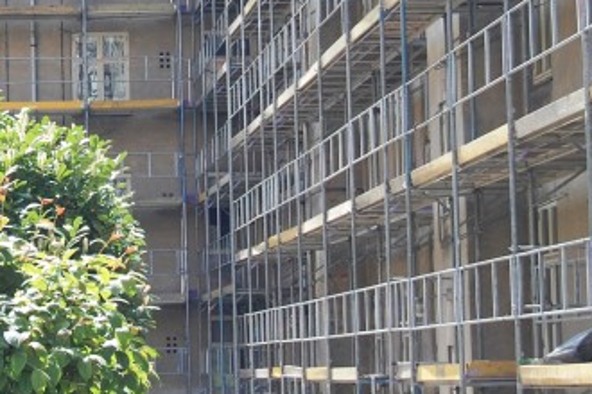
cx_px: -32
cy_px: -45
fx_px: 2927
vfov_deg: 7.7
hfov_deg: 11.4
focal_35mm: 178
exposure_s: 1/200
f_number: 8
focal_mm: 48
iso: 200
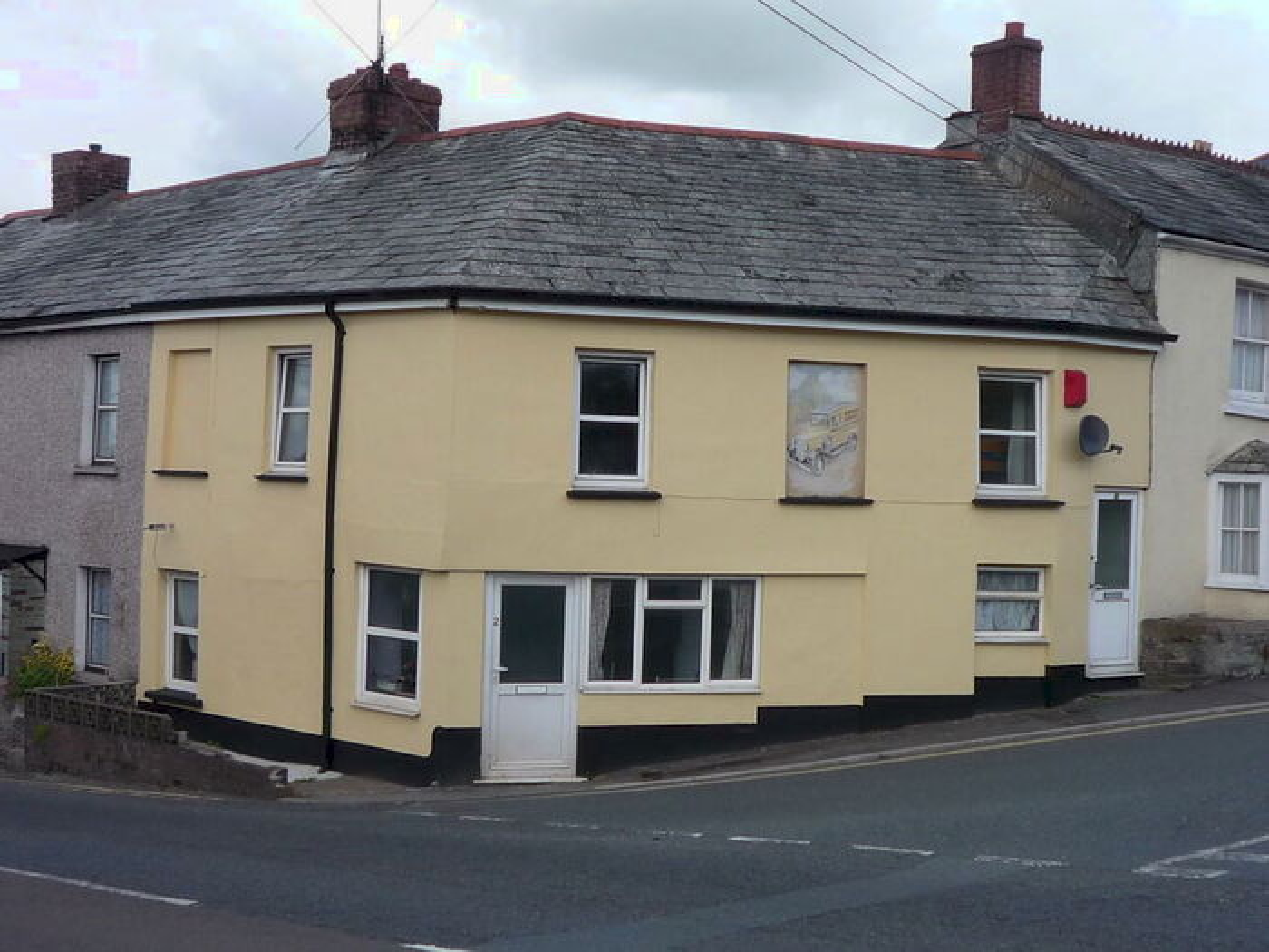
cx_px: 634
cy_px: 476
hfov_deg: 41.2
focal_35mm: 46
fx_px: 1686
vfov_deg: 31.5
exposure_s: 1/500
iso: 100
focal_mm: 4.5
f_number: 4
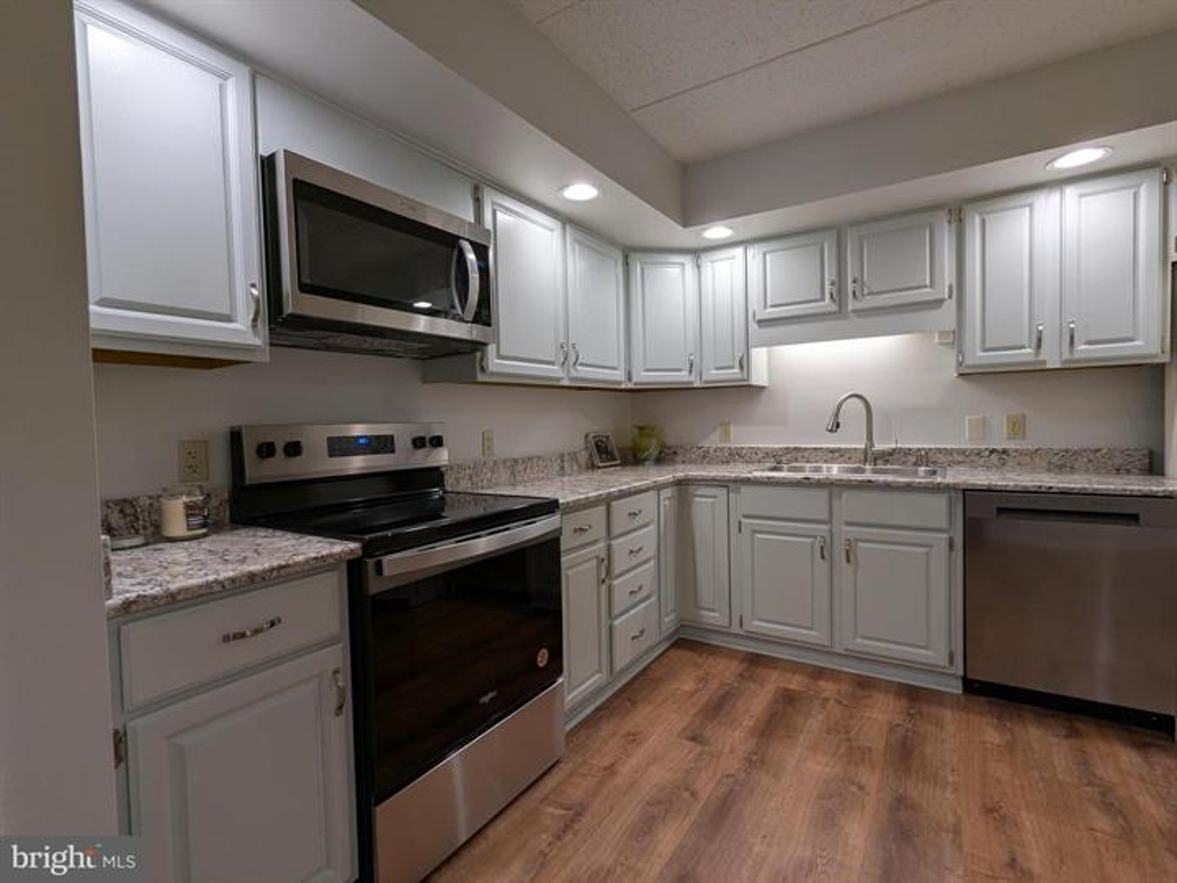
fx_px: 544
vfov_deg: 78.1
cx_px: 588
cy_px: 442
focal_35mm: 16
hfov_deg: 94.5
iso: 47
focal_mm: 2.35
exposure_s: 1/30
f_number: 2.2
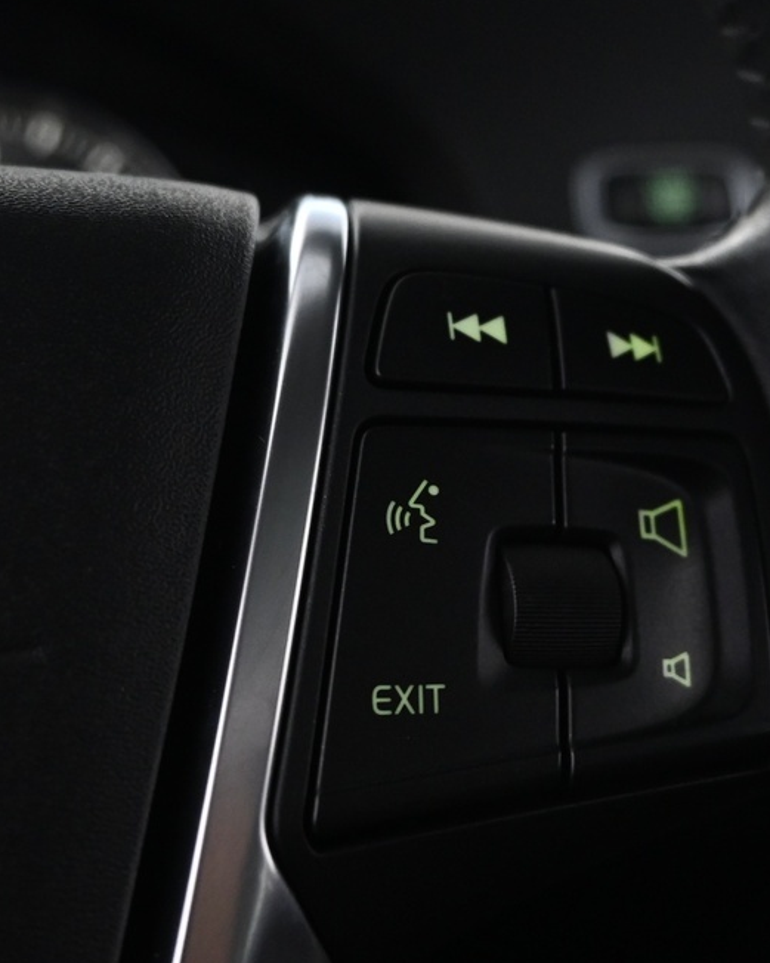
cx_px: 553
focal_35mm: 56
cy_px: 480
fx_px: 1596
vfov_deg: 33.6
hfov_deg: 26.8
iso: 1600
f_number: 3.5
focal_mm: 16
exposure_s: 1/25
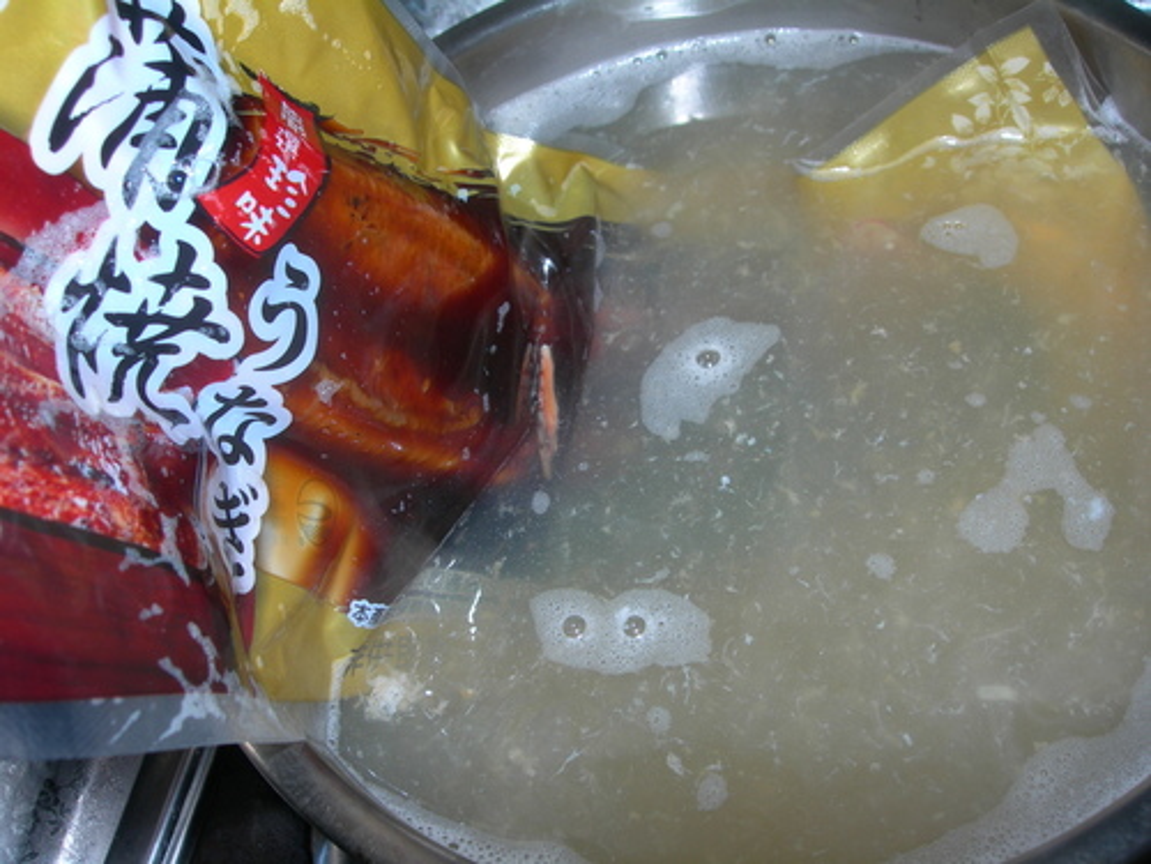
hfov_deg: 49.0
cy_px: 432
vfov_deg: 37.7
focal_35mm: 38
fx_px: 1264
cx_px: 576
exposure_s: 1/60.1
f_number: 4.8
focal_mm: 7.8
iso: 50
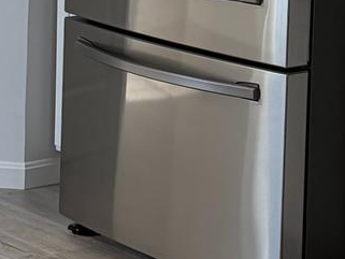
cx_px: 134
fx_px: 1655
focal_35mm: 166
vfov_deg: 8.8
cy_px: -90
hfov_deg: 11.9
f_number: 1.6
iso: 50
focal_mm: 5.96
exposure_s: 1/259
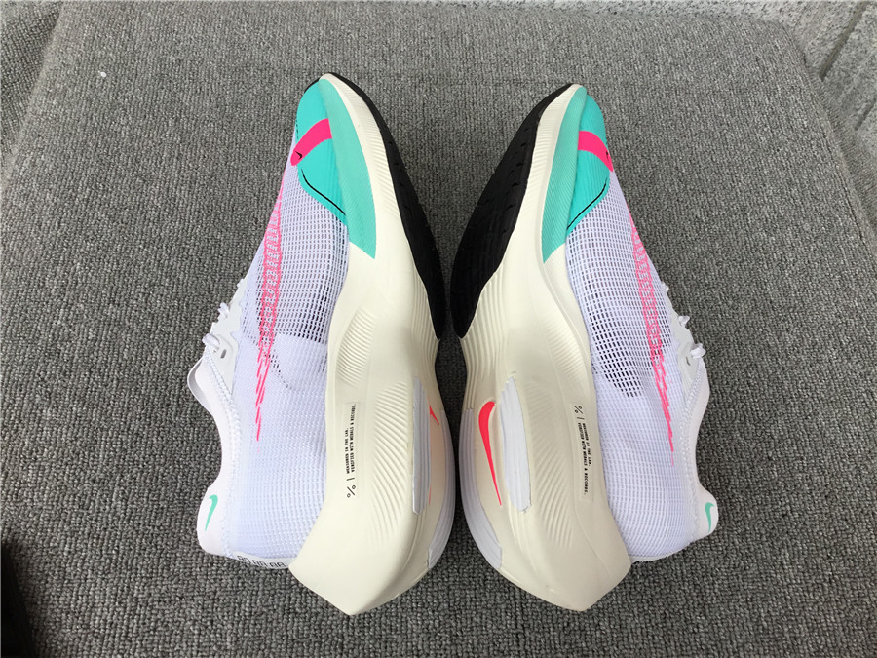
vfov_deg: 45.4
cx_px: 438
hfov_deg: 58.4
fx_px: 785
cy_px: 329
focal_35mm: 31
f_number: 2.4
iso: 25
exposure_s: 1/191
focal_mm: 3.3
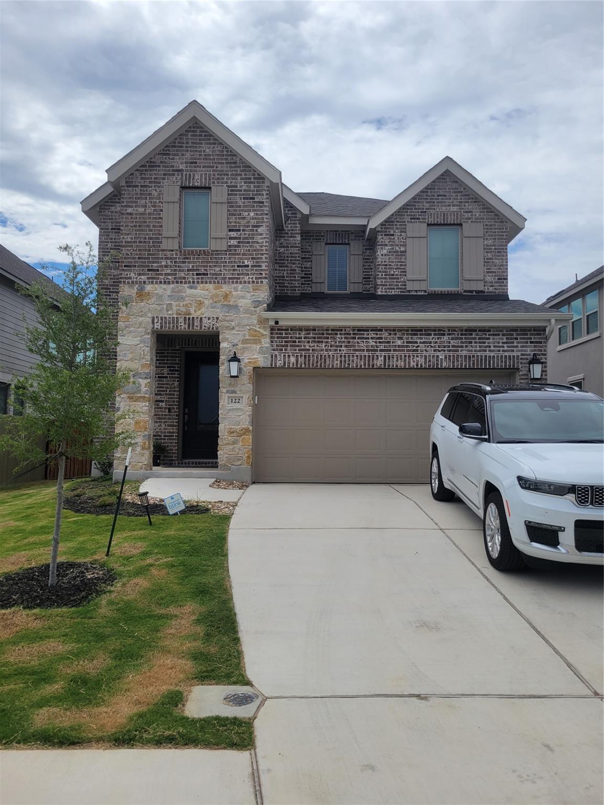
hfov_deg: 53.1
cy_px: 402
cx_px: 302
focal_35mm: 26
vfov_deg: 67.3
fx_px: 605
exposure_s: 1/3956
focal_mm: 5.4
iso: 40
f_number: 1.8
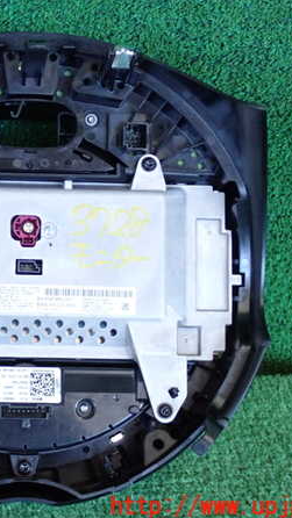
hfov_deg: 14.1
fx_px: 1170
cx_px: 24
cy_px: 260
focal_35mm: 85
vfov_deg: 25.0
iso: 800
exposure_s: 1/125
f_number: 3.5
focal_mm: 10.35
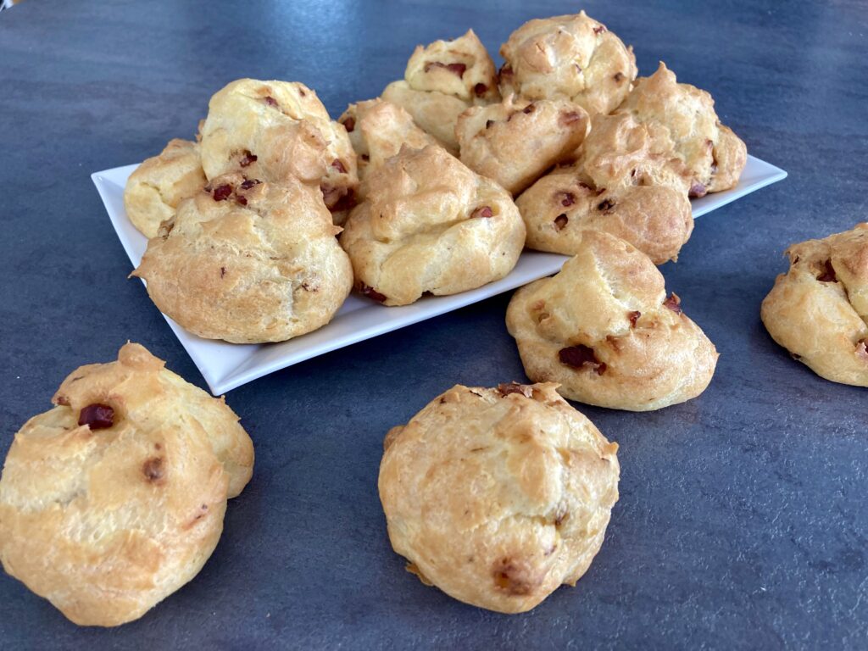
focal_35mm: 28
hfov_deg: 63.4
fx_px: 702
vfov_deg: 49.7
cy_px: 326
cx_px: 434
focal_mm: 3.99
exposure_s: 1/60
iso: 125
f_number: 1.8
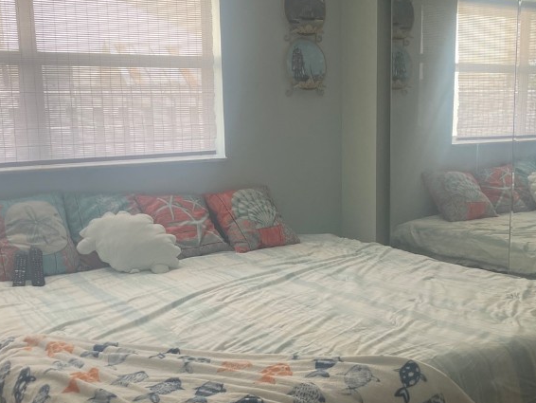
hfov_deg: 40.4
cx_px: 262
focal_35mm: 47
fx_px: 728
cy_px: 250
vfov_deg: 30.8
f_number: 1.6
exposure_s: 1/121
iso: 64
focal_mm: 4.2
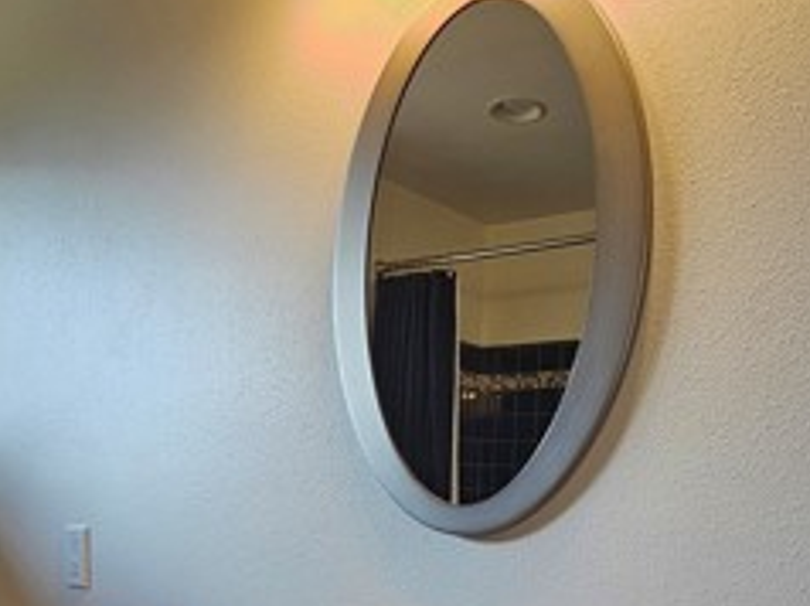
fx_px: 818
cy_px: 589
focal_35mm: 35
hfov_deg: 52.6
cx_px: 429
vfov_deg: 36.9
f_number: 2.2
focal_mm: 2.2
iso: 64
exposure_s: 1/120
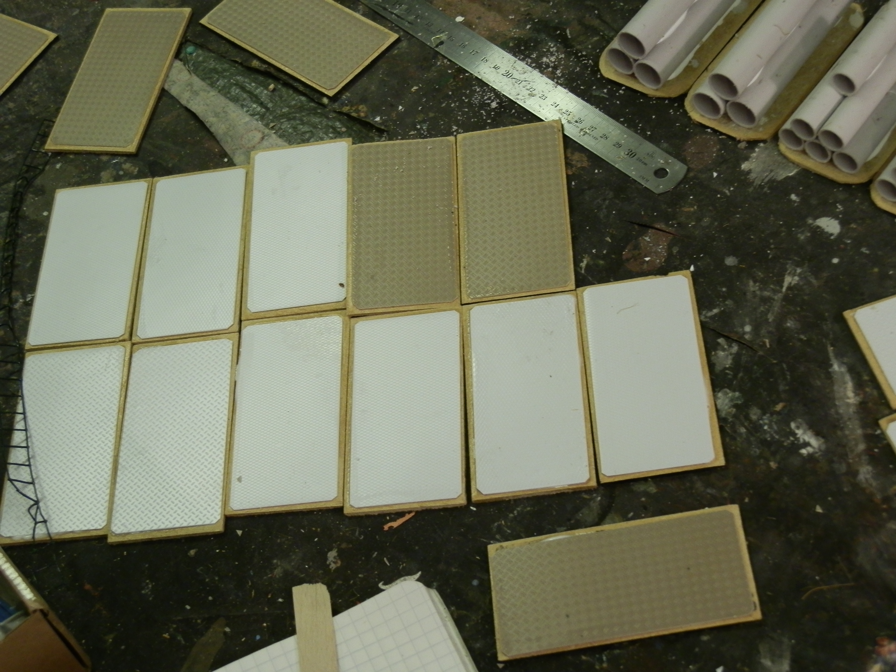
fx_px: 1579
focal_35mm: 61
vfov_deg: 24.0
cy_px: 336
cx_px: 448
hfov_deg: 31.7
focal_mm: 10.99
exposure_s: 1/25
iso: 200
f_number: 3.7
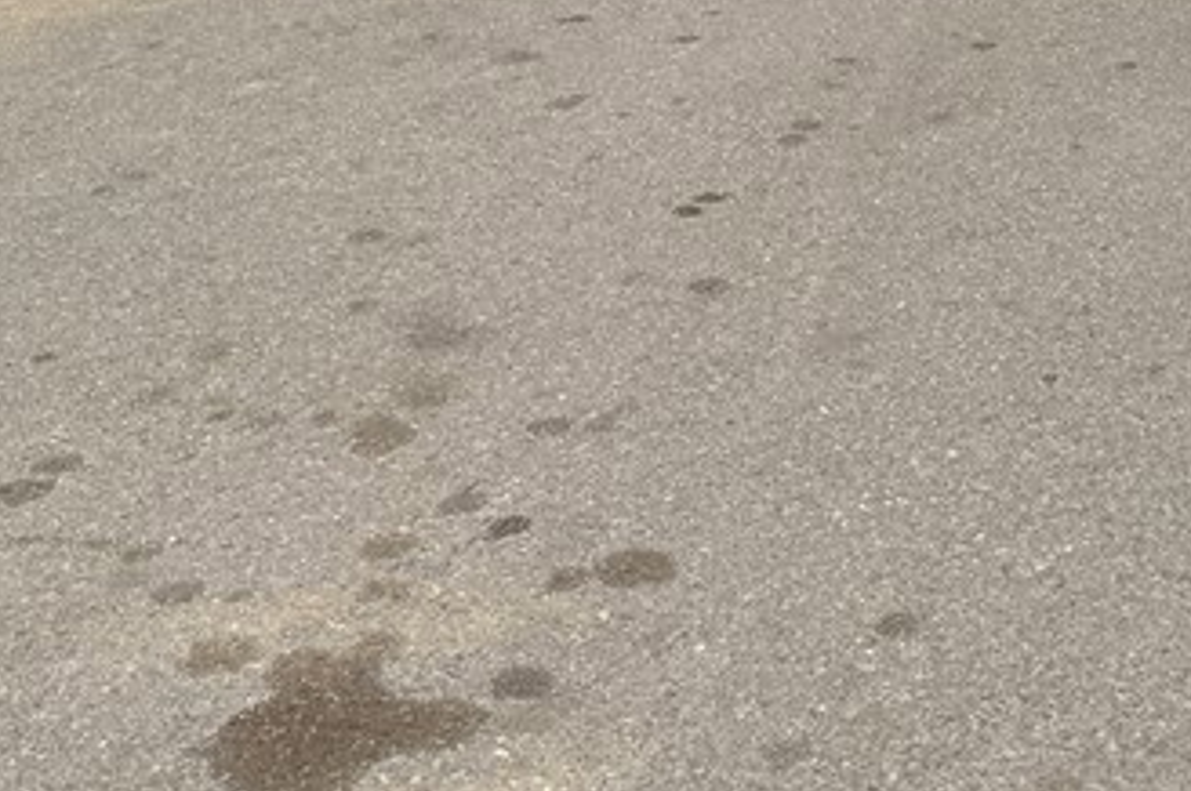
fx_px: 2578
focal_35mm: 78
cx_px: 1137
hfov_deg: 25.0
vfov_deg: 15.8
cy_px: -457
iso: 100
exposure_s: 1/2232
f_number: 1.78
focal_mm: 6.76
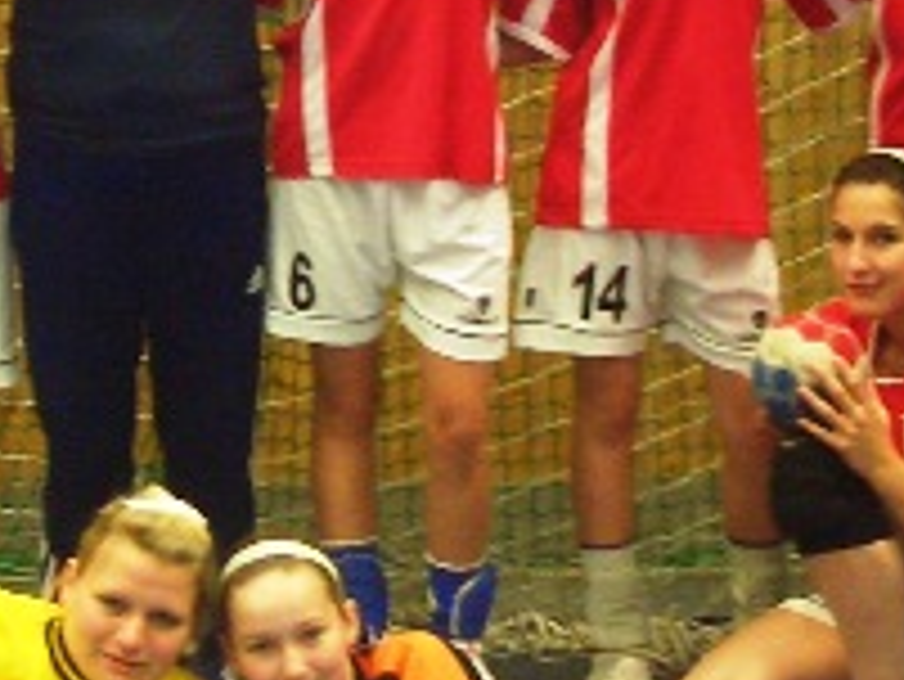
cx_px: 121
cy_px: 149
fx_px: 3815
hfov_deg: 13.4
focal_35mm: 146
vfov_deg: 10.1
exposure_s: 1/30
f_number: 3.1
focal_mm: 8.2
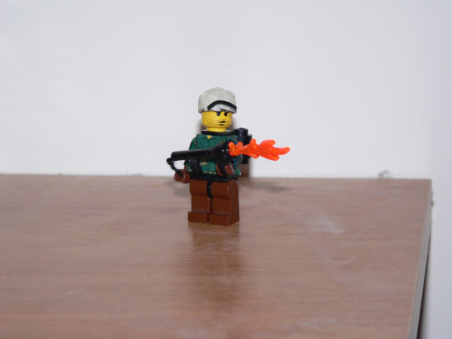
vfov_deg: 12.1
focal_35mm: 122
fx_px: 1593
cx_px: 226
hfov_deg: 16.1
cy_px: 170
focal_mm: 20.4
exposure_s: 1/60
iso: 100
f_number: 2.8
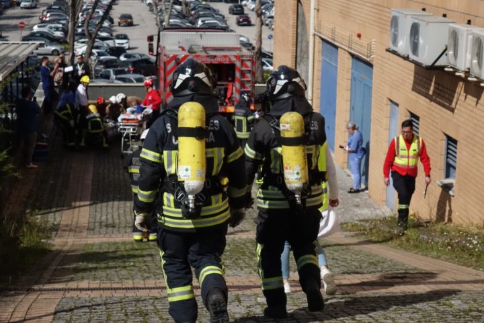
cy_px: 162
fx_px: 1089
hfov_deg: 25.1
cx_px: 242
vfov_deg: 16.9
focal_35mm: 81
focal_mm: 29.84
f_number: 5.6
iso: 2000
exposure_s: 1/1600
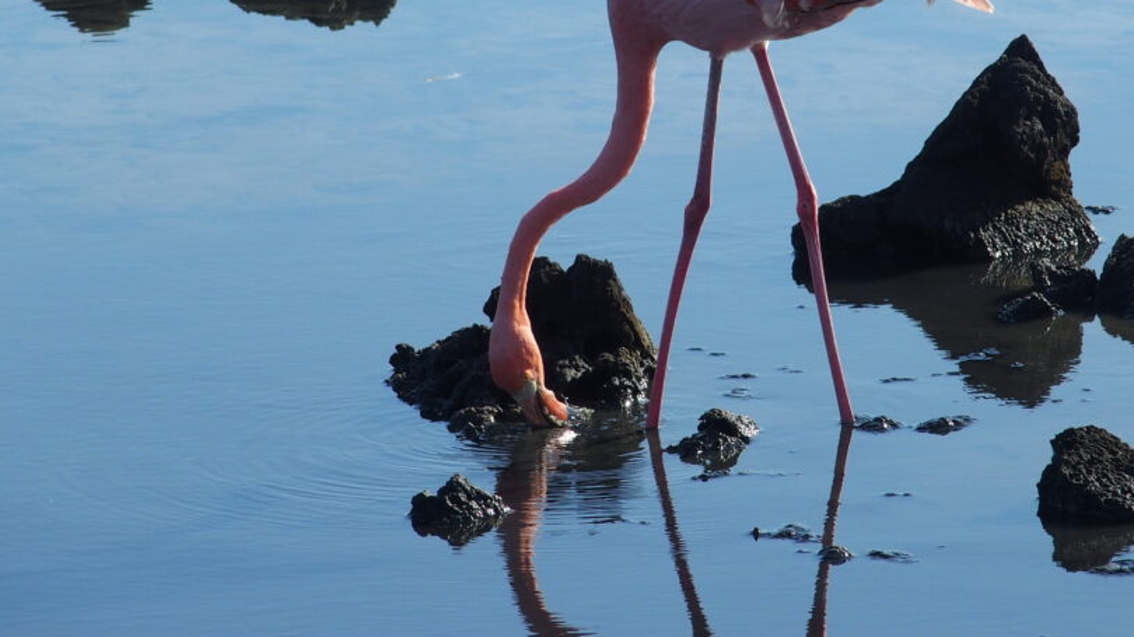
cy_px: 150
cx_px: 648
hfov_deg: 5.8
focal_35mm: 372
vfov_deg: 3.3
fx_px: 11182
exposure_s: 1/500
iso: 100
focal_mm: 56.7
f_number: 5
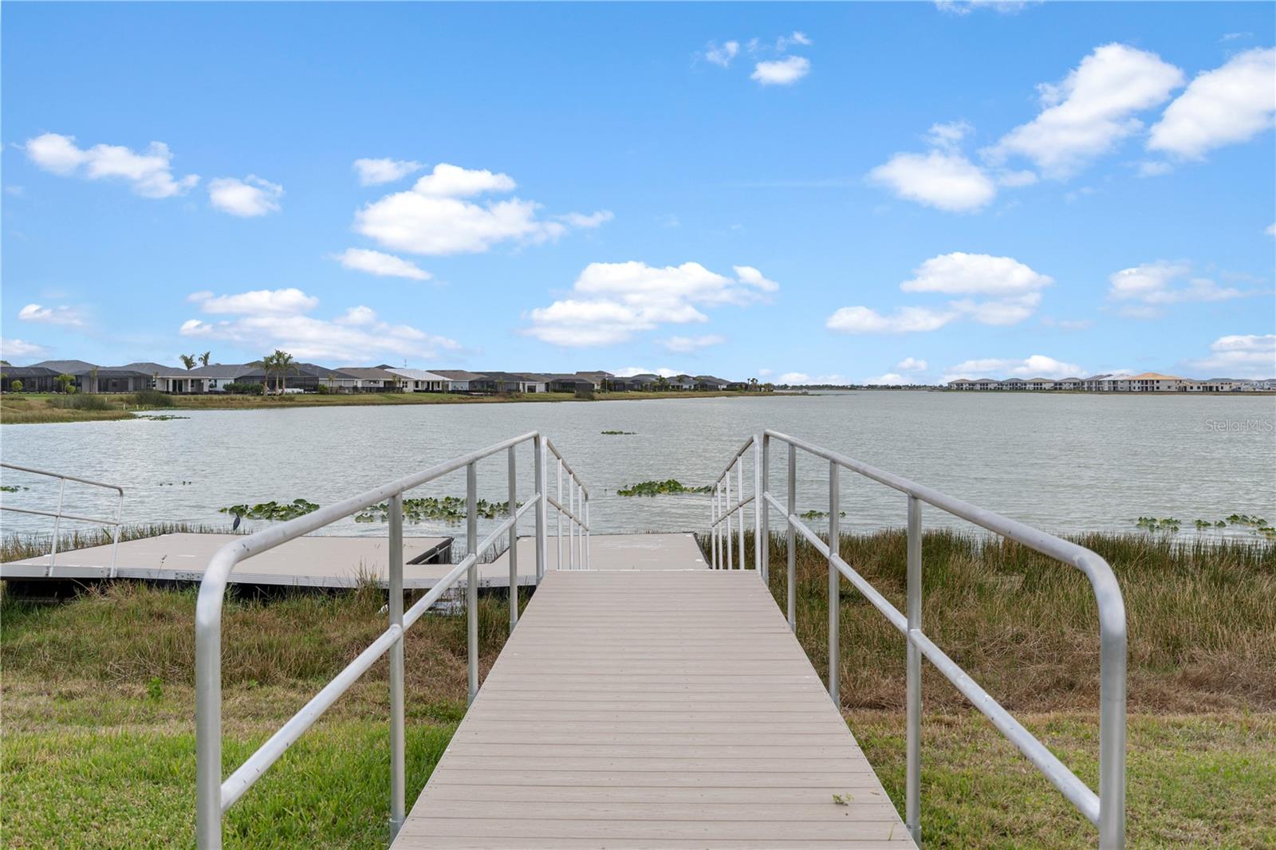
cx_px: 638
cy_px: 425
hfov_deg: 61.9
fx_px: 1063
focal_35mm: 30
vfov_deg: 43.6
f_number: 4.5
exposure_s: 1/160
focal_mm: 20
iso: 100
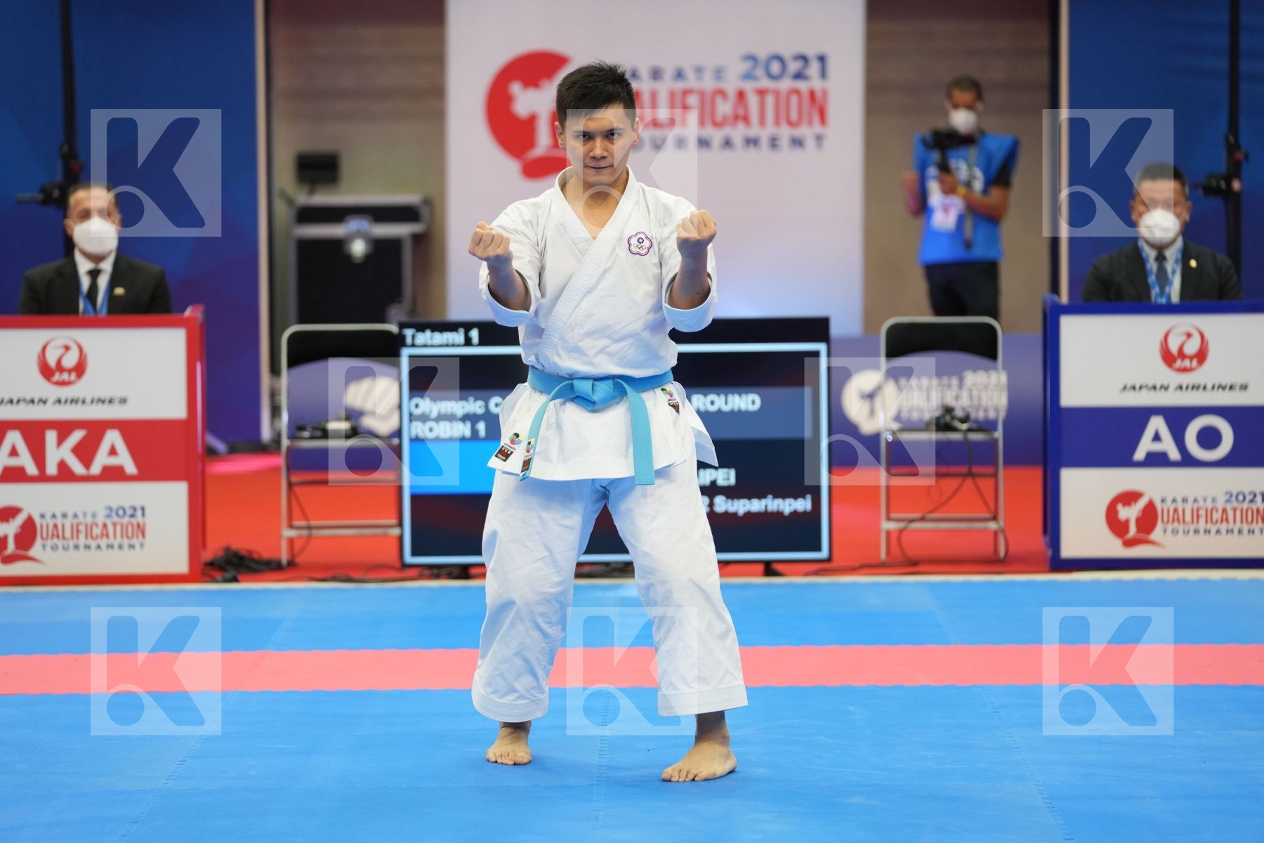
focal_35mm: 142
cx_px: 632
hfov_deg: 14.4
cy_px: 422
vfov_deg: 9.7
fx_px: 4985
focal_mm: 142
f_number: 2.8
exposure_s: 1/500
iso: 1250
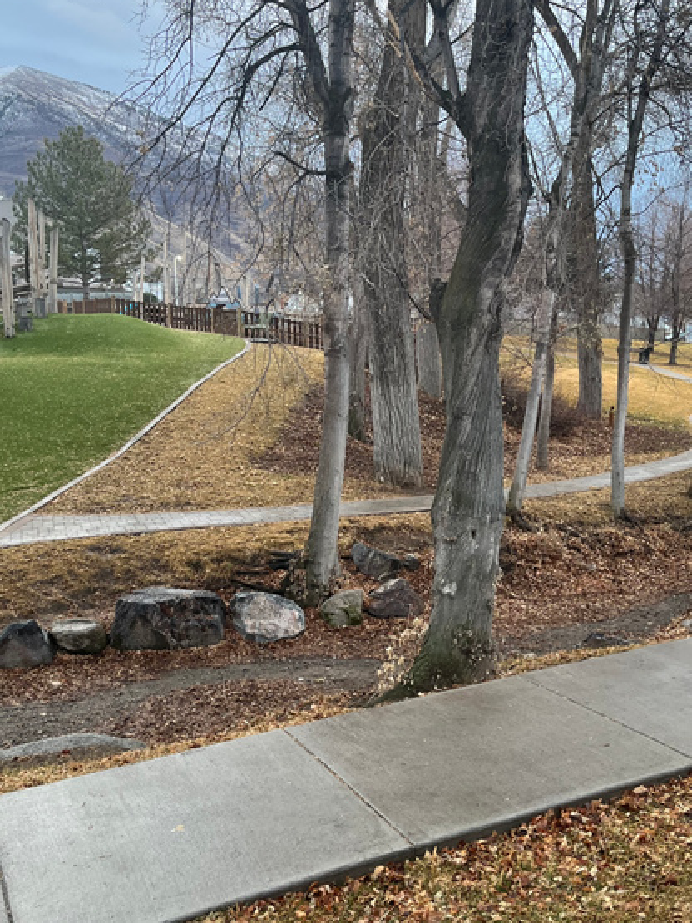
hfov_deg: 39.6
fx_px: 960
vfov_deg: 51.3
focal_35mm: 36
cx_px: 359
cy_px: 484
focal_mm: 5.1
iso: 125
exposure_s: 1/120
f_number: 1.6
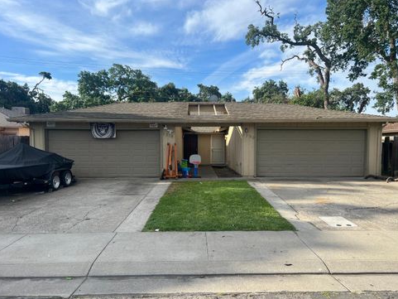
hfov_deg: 65.3
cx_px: 203
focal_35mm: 27
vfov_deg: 51.4
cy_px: 154
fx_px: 311
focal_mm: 5.7
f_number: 1.5
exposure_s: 1/2994
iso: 50
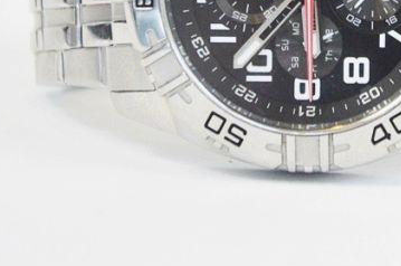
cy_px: 1
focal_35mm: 273
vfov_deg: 5.0
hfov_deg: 7.5
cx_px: 341
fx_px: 3036
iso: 1600
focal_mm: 85
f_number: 5.6
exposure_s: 1/200
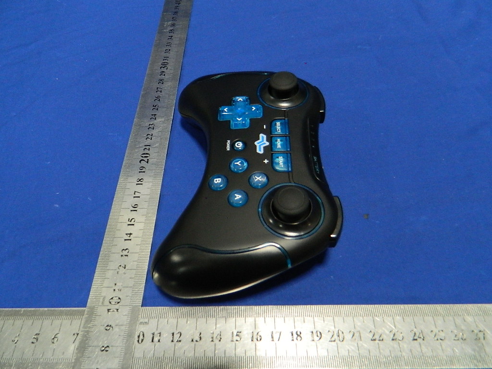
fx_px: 355
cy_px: 184
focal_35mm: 25
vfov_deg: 54.9
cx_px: 246
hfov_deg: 69.4
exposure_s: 1/8
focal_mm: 4.5
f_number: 3.1
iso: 400
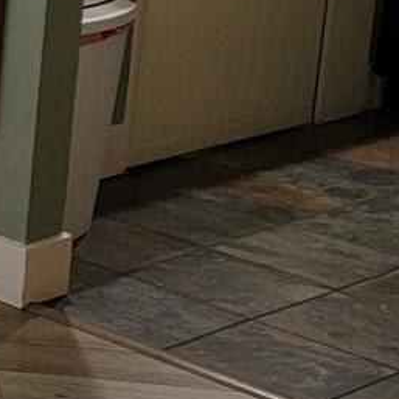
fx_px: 1721
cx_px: -641
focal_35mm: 132
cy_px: 87
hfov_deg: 10.7
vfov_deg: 13.2
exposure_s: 1/120
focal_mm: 6.7
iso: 200
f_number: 1.8
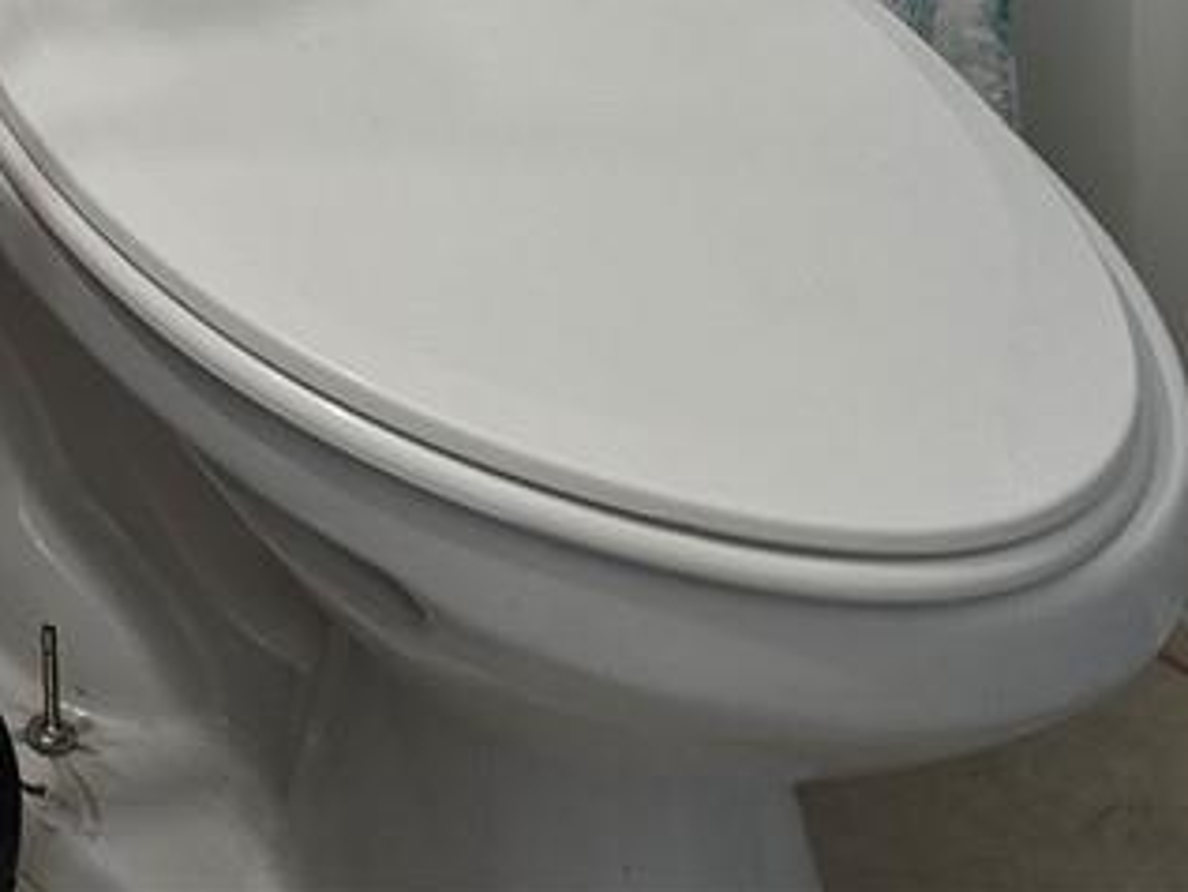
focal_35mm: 116
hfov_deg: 15.9
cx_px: -431
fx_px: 3983
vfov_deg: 10.6
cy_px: -1353
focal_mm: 6.25
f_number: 1.7
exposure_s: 1/120
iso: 200
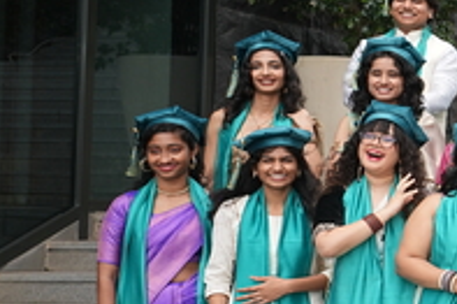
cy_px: 193
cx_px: 979
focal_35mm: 96
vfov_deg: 14.2
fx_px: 1218
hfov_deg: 15.6
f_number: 8
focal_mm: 21
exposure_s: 1/125
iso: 200
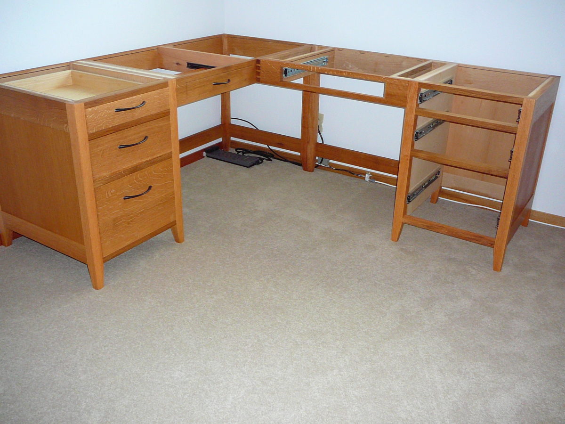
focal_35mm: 35
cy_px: 212
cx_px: 282
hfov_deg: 52.6
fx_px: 571
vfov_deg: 40.7
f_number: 2.8
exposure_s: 1/30
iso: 200
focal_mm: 5.2
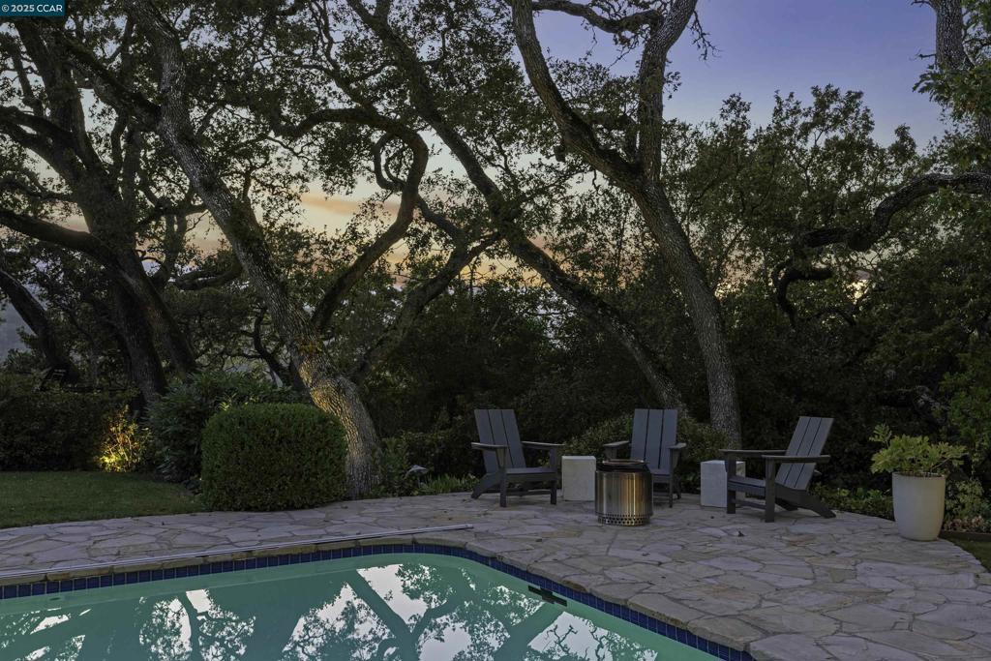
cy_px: 330
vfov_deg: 37.9
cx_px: 496
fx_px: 964
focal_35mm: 35
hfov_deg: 54.4
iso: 100
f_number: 9
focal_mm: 35
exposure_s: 1/3
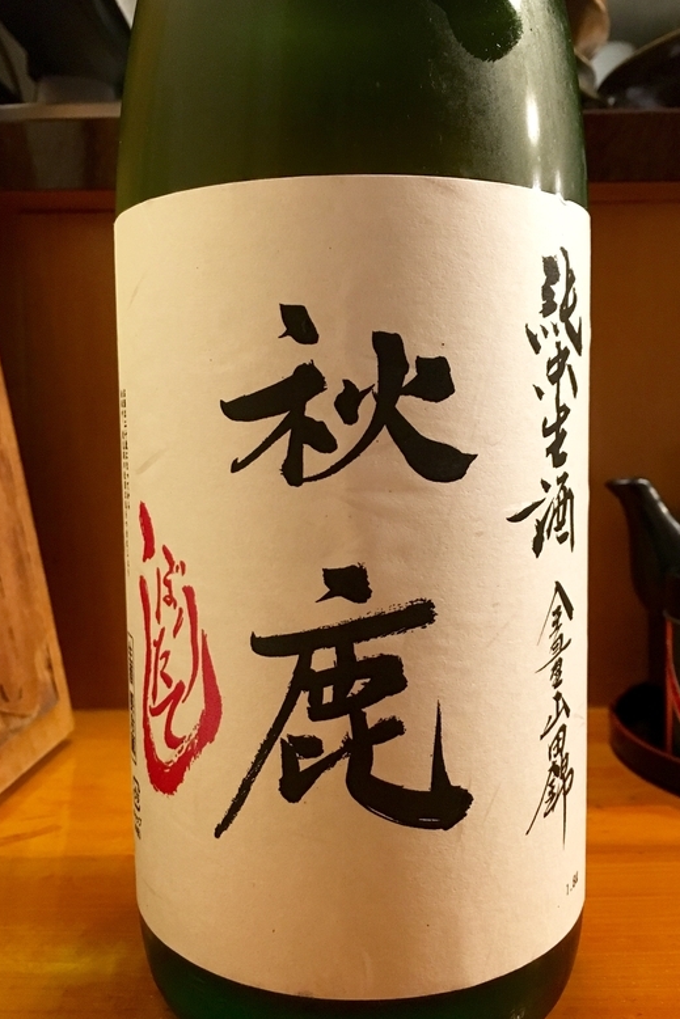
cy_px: 498
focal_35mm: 31
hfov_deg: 42.3
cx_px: 350
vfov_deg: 60.3
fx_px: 878
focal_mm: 4.15
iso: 200
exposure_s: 1/15
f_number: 2.2
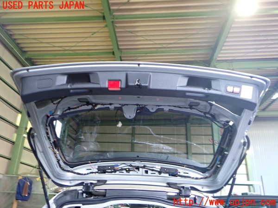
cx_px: 139
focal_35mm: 30
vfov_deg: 46.8
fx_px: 241
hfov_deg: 60.0
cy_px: 104
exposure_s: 1/30
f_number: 2.3
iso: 400
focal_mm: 5.4
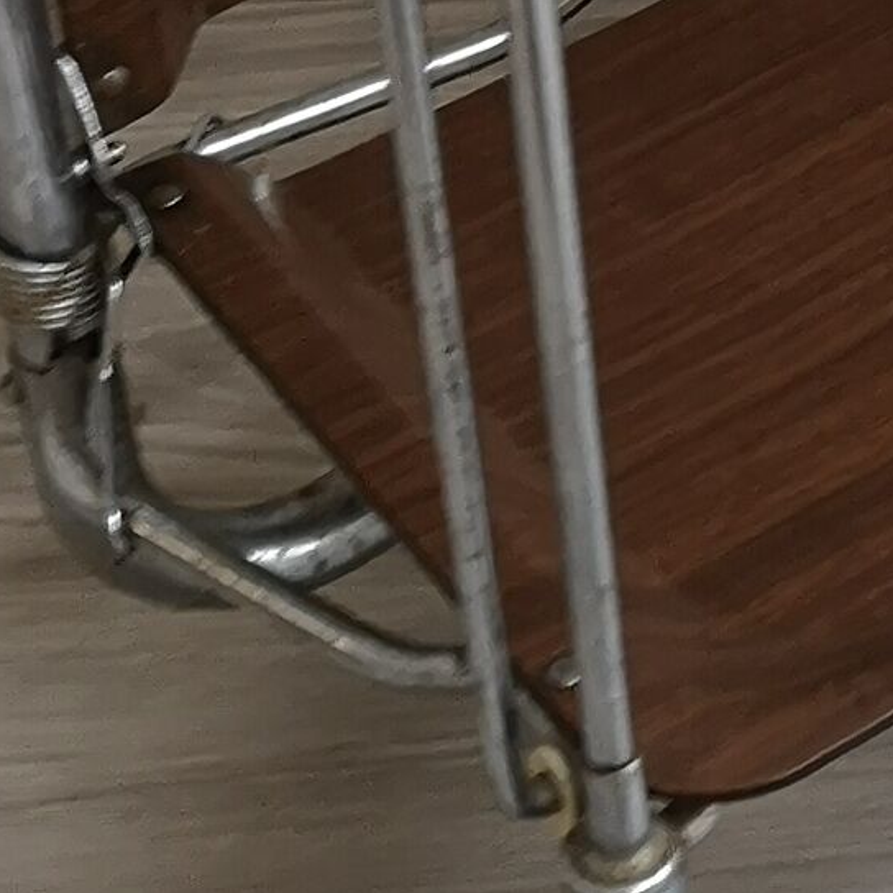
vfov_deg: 9.9
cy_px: -1056
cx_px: 1464
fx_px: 4670
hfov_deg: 10.4
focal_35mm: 160
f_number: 1.8
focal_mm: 5.58
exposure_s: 1/33.3
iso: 200
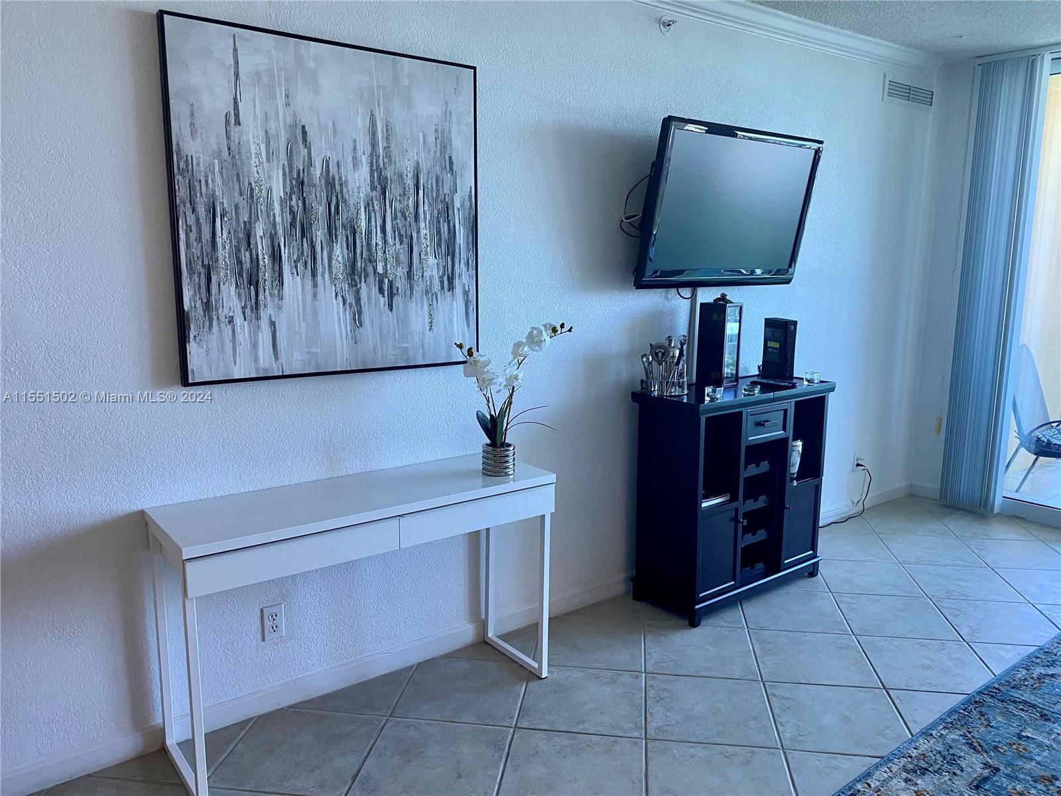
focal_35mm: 26
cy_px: 398
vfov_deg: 53.1
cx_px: 530
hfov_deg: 67.3
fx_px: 797
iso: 160
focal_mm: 4.25
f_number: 1.8
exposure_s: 1/60
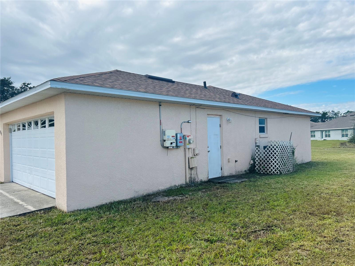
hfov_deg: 67.3
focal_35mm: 26
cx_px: 178
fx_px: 267
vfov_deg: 53.1
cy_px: 133
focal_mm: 5.7
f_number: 1.5
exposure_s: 1/3257
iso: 50
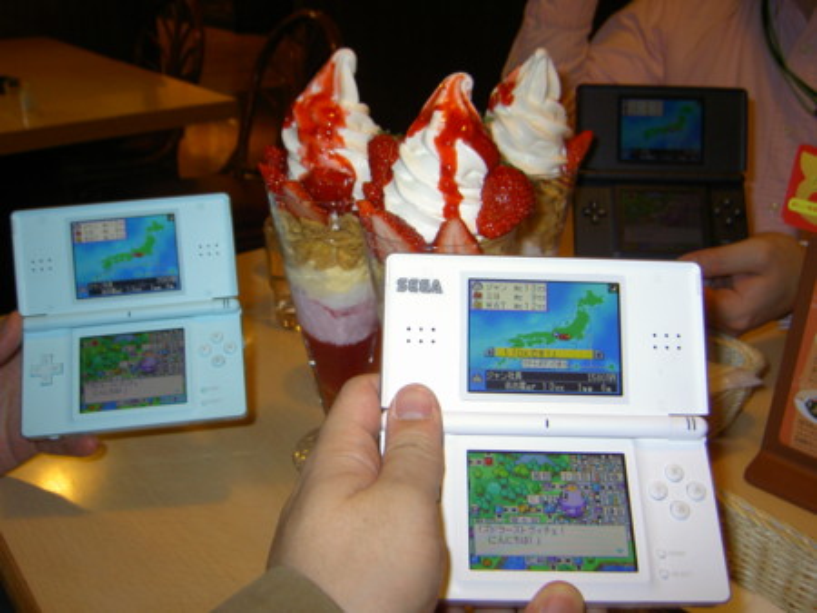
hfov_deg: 53.9
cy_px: 306
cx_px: 408
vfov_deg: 41.8
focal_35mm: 34
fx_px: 803
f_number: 2.8
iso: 100
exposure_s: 1/60
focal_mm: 5.6
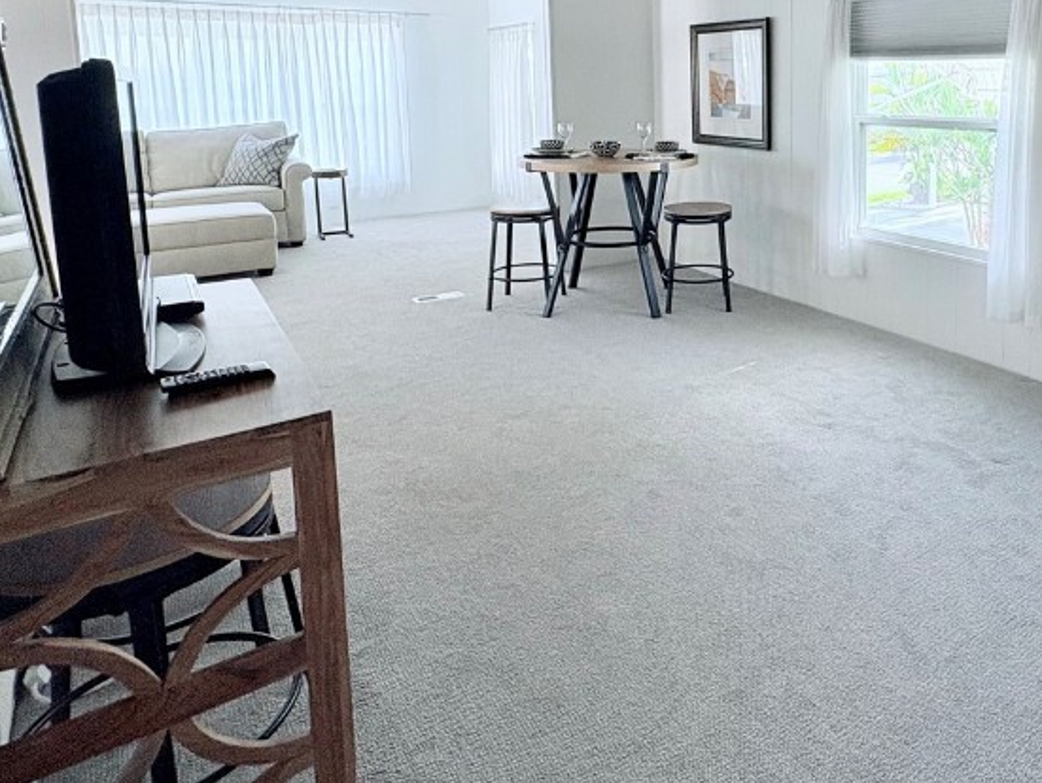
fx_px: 783
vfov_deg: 50.5
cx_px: 747
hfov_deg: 64.3
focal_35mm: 26
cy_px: 180
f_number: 2.2
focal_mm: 2.22
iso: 160
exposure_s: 1/120
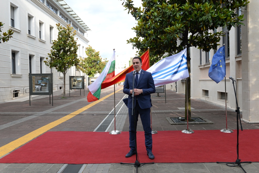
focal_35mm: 31
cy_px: 86
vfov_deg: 42.4
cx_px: 130
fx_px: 223
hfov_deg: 60.3
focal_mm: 31
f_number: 9
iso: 800
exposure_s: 1/250
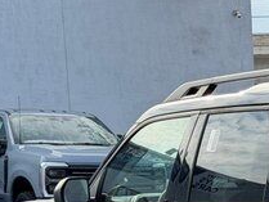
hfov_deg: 12.9
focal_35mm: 147
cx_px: 363
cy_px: 296
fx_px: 1143
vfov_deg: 9.8
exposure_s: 1/1642
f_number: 1.78
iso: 80
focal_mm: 6.76
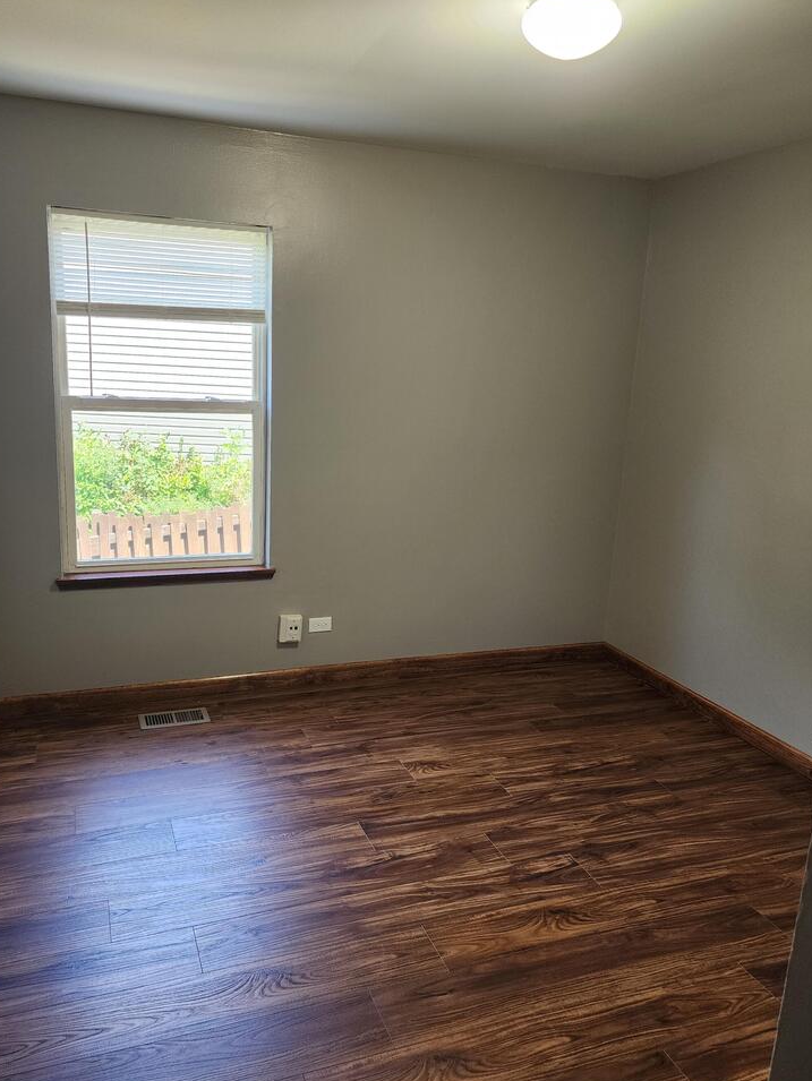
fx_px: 813
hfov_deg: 53.0
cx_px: 370
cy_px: 530
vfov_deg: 67.3
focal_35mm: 26
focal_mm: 6.4
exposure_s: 1/120
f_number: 1.8
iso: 200
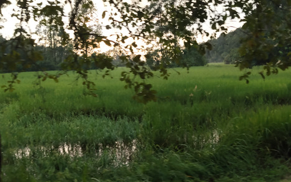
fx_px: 262
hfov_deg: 58.2
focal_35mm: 33
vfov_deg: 38.3
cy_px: 84
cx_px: 146
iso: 50
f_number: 1.8
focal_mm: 4.22
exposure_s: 1/132
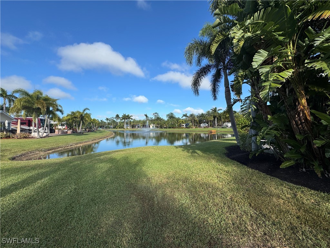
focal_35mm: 14
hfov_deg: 102.1
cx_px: 165
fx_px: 133
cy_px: 124
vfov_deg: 85.7
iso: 50
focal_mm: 2.22
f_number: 2.2
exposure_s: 1/1832
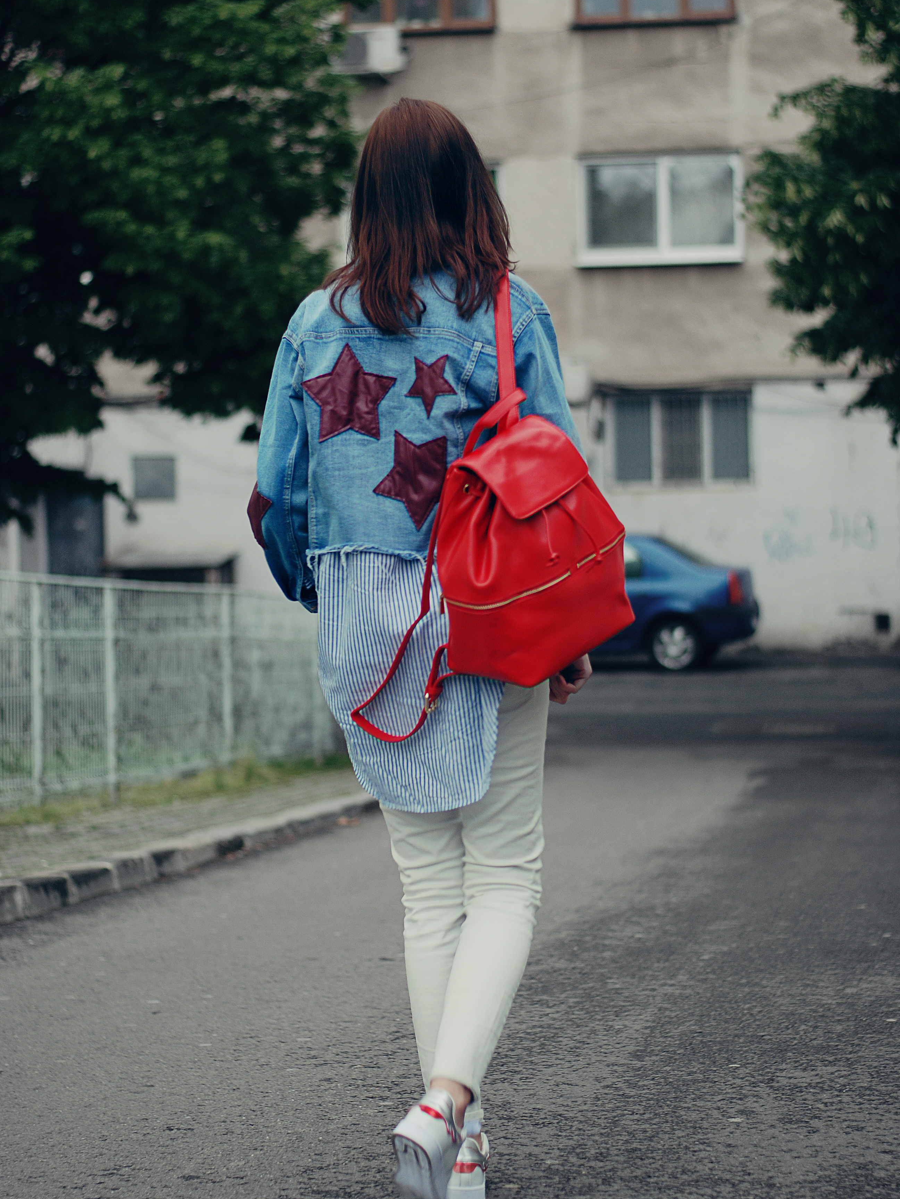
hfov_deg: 18.2
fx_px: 2807
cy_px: 573
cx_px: 450
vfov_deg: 24.1
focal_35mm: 81
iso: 100
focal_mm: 50
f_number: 1.8
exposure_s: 1/100
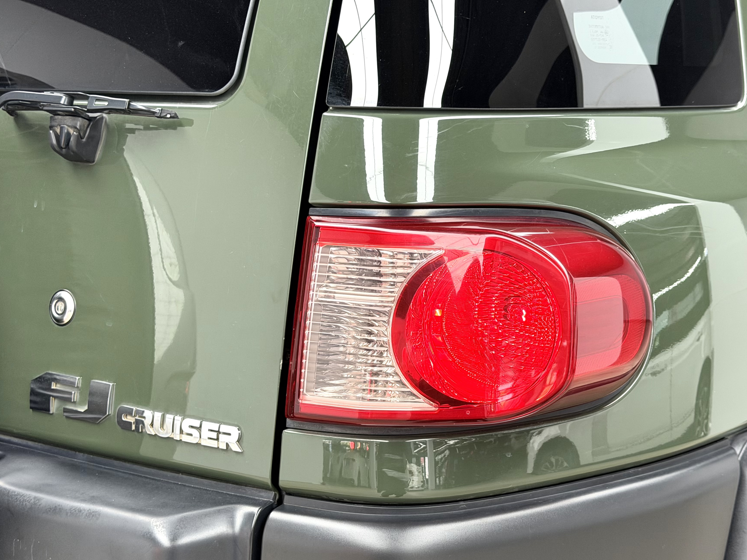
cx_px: 412
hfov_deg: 34.3
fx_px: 1208
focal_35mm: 56
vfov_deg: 26.1
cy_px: 285
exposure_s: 1/100
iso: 100
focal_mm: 6.76
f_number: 1.78
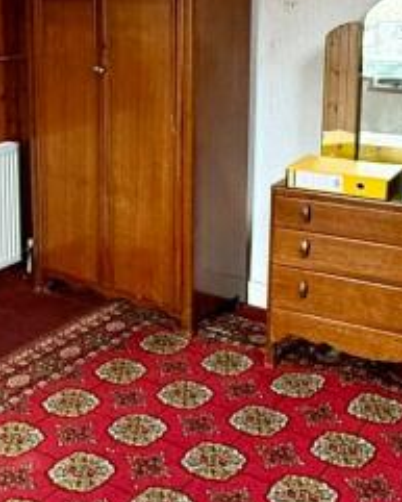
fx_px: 862
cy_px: 131
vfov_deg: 31.9
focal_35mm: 58
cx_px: 115
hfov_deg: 26.0
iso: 500
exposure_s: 1/50
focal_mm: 2.22
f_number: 2.2
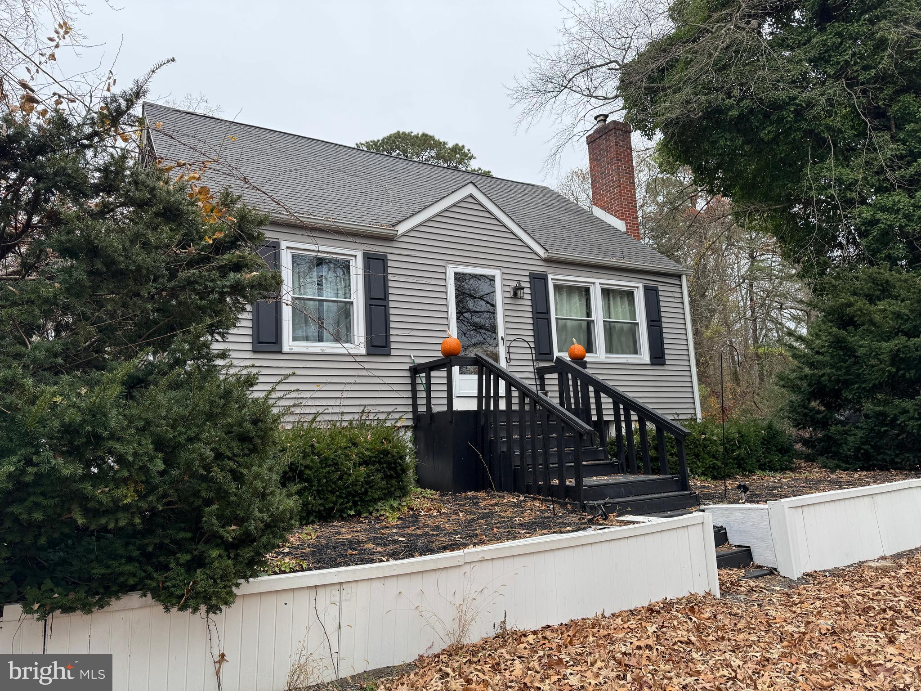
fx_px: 639
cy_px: 346
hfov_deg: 71.6
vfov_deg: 56.8
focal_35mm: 24
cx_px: 460
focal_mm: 6.76
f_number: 1.78
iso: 80
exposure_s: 1/325
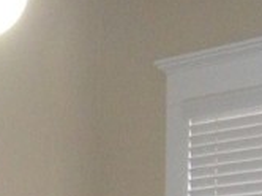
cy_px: 420
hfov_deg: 12.0
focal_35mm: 162
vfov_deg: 8.6
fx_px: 1224
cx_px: -47
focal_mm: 5.9
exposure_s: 1/30
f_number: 3.8
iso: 400
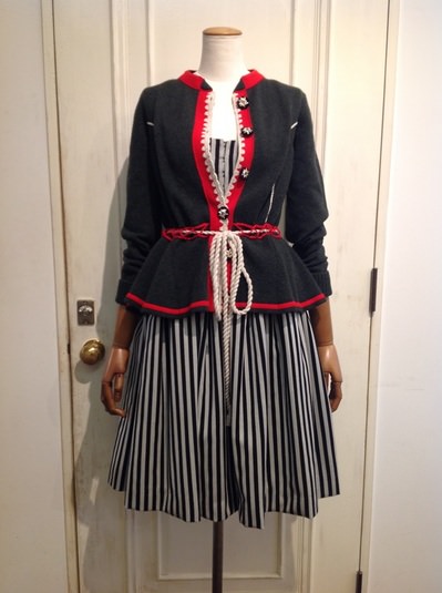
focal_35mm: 35
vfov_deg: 52.7
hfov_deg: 40.6
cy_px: 296
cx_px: 221
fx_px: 598
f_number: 2.4
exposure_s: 1/20
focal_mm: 4.28
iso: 80
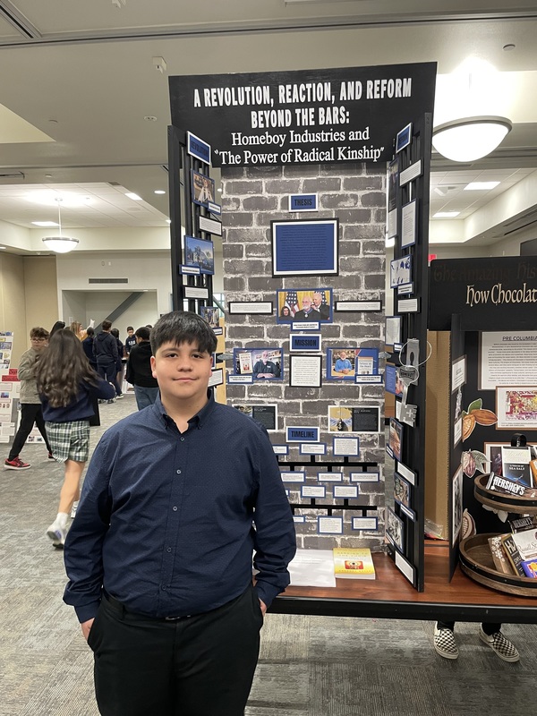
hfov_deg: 53.1
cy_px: 358
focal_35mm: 26
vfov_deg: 67.3
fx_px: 538
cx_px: 268
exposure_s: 1/60
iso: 250
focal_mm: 4.2
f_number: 1.6
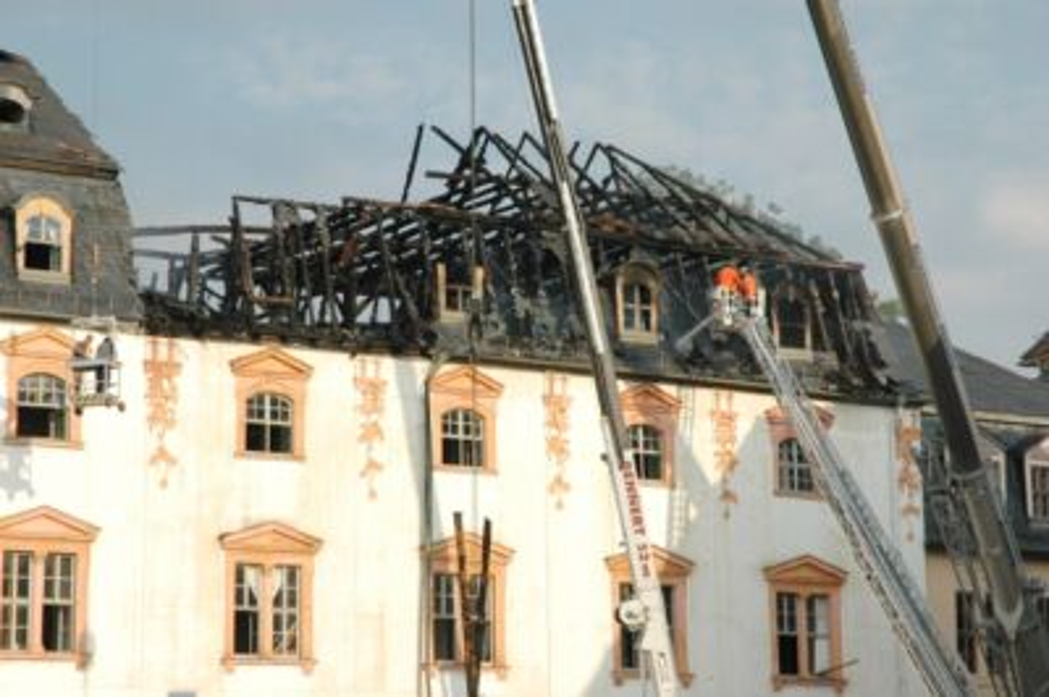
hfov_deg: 19.5
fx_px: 3057
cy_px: 348
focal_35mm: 105
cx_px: 524
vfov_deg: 13.0
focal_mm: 70
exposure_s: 1/320
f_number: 9
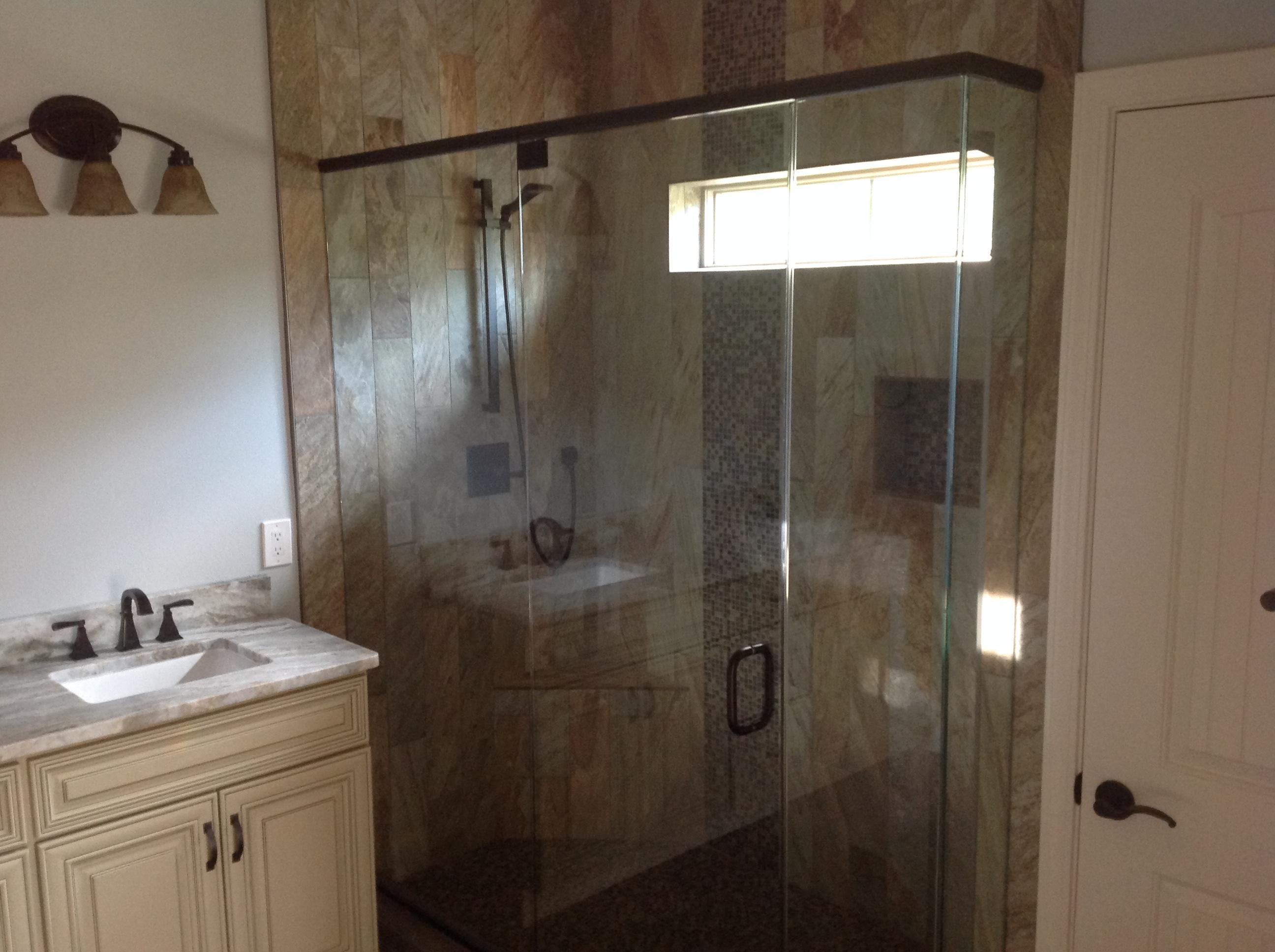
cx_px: 638
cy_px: 476
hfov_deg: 52.7
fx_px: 1287
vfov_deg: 40.6
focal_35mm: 35
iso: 200
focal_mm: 4.28
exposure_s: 1/15
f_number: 2.4
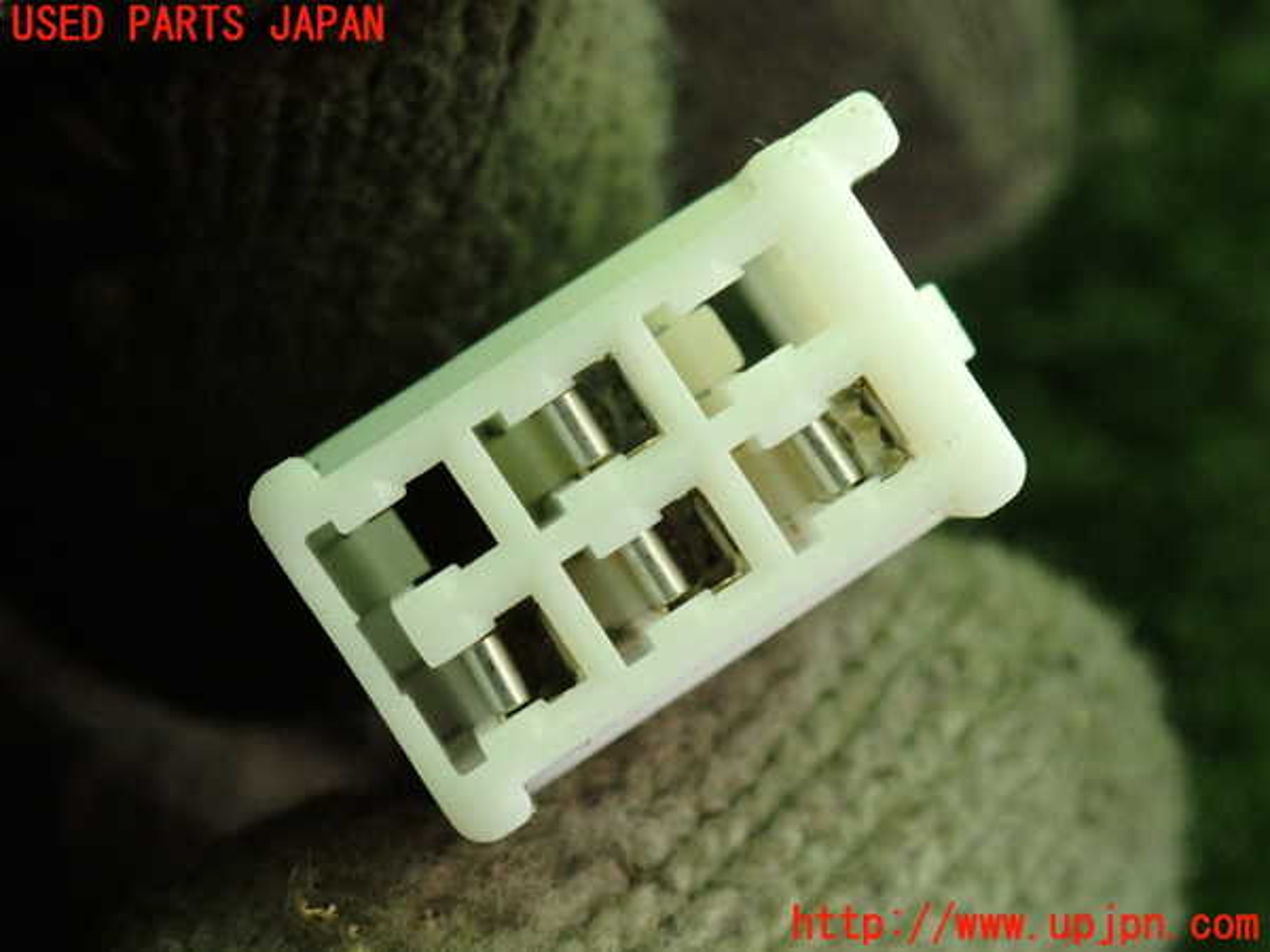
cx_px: 635
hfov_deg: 19.6
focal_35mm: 100
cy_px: 476
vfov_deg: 14.8
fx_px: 3669
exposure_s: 1/125
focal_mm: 18
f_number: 4.9
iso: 800
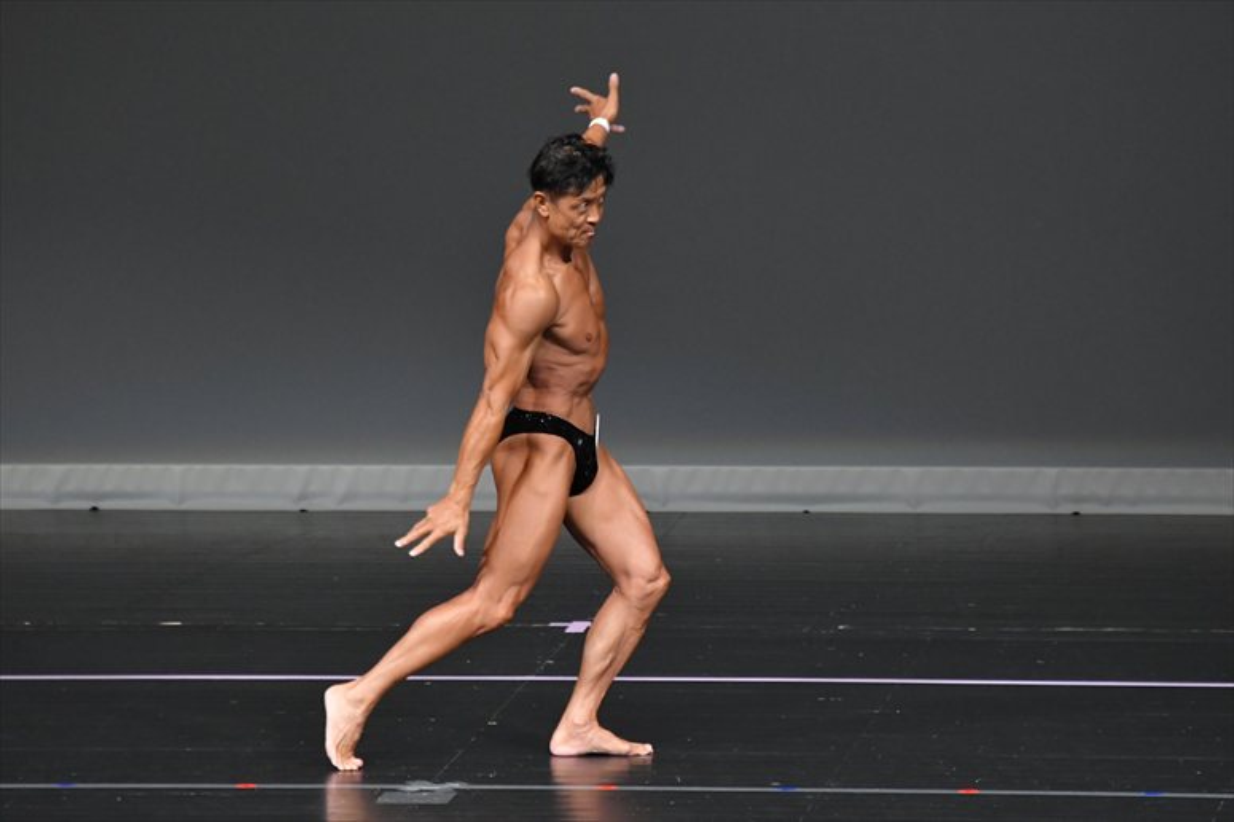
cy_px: 411
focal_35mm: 345
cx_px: 617
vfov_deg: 4.0
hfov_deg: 6.0
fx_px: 11820
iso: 4000
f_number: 5.6
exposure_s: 1/400
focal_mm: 230
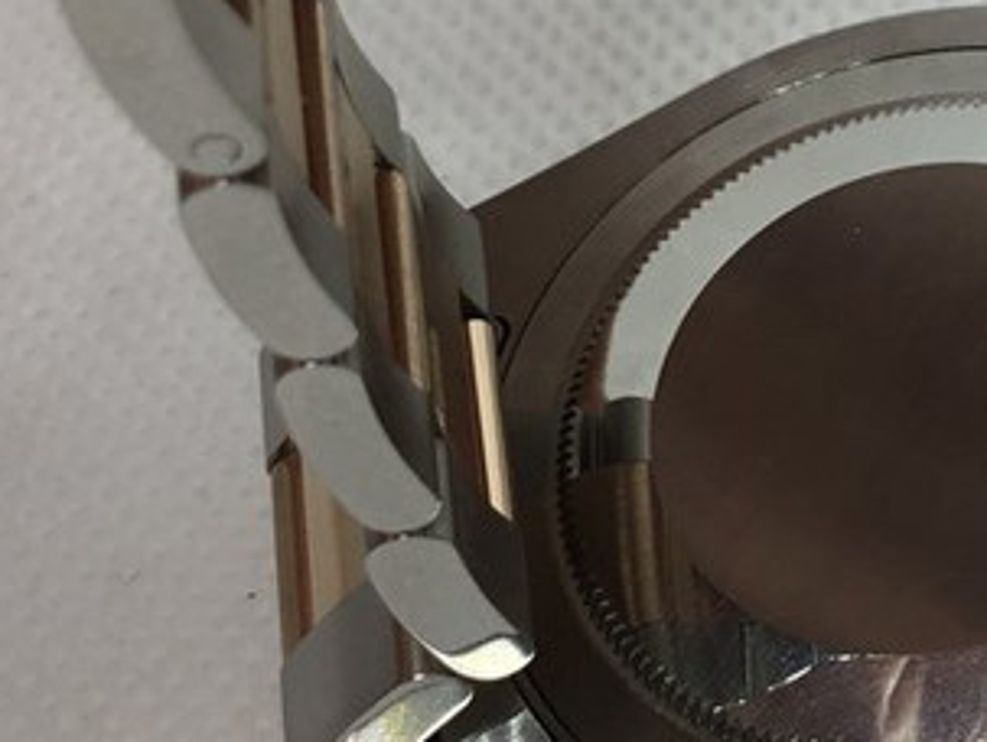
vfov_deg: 13.6
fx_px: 3112
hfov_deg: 17.5
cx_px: 1018
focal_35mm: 109
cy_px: 195
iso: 25
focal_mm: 3.3
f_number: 2.4
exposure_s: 1/60
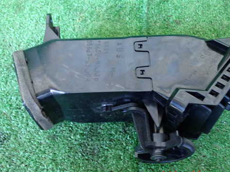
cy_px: 73
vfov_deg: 37.6
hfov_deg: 48.9
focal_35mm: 38
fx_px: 252
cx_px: 127
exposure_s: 1/30
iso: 640
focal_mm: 5.4
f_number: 2.3
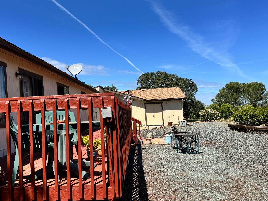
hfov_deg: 55.3
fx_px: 255
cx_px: 124
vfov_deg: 42.9
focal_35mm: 33
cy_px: 101
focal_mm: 6.76
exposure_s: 1/6410
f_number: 1.78
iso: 80
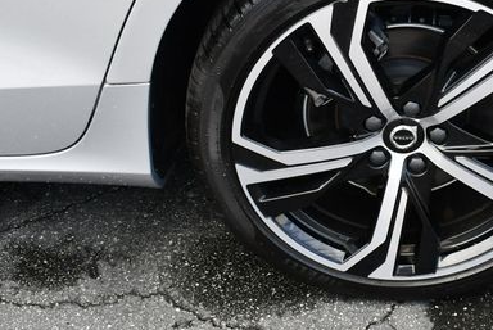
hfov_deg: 32.5
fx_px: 823
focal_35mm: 60
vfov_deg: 22.6
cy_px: 116
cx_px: 390
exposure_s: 1/250
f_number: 5.6
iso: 400
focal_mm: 18
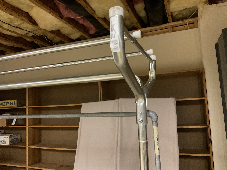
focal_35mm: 29
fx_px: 190
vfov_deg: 48.2
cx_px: 114
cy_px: 85
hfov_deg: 61.7
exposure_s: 1/30
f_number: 1.8
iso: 500
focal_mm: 3
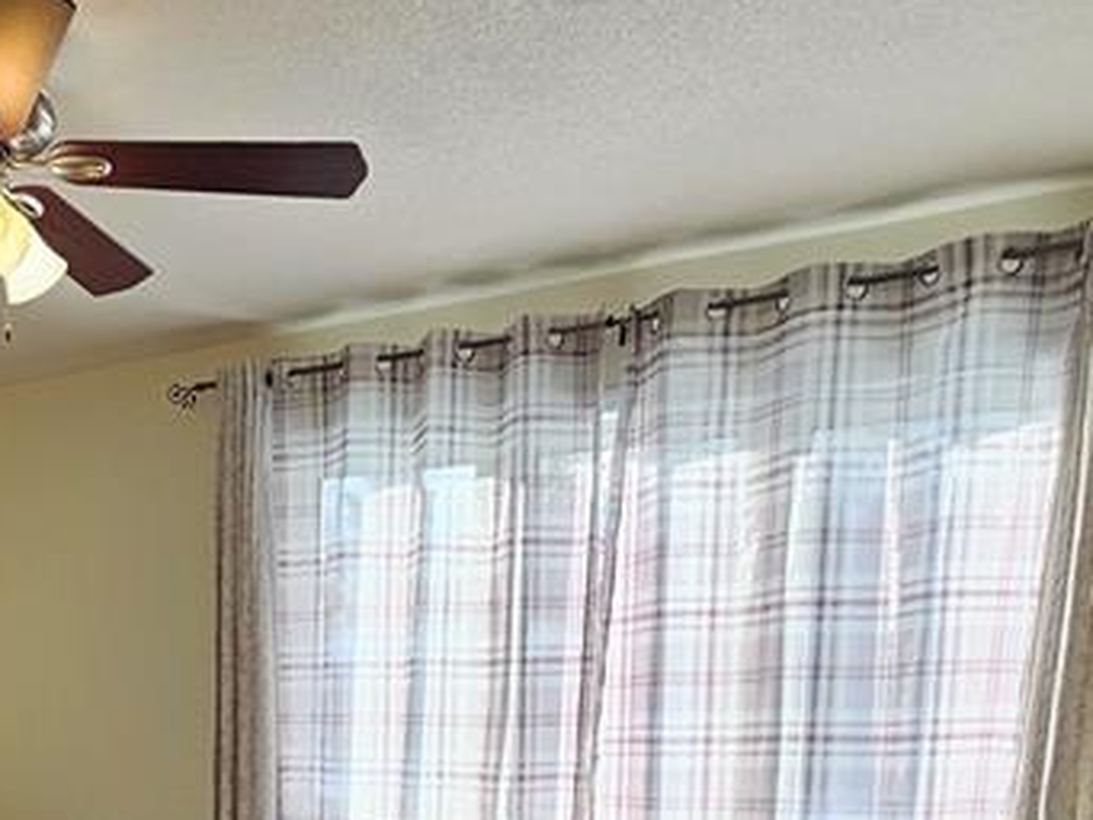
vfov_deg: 33.1
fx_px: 1232
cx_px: 170
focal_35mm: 39
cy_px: 862
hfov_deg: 44.7
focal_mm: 2.2
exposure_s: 1/120
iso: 50
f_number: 2.2
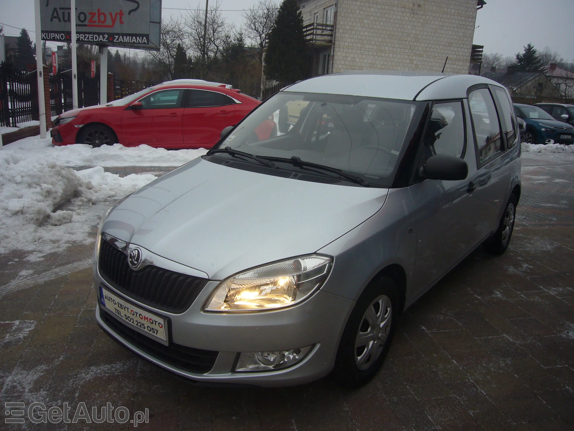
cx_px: 287
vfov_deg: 49.7
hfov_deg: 63.4
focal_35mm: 28
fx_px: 464
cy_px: 216
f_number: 2.8
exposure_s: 1/200
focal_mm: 4.6
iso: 80
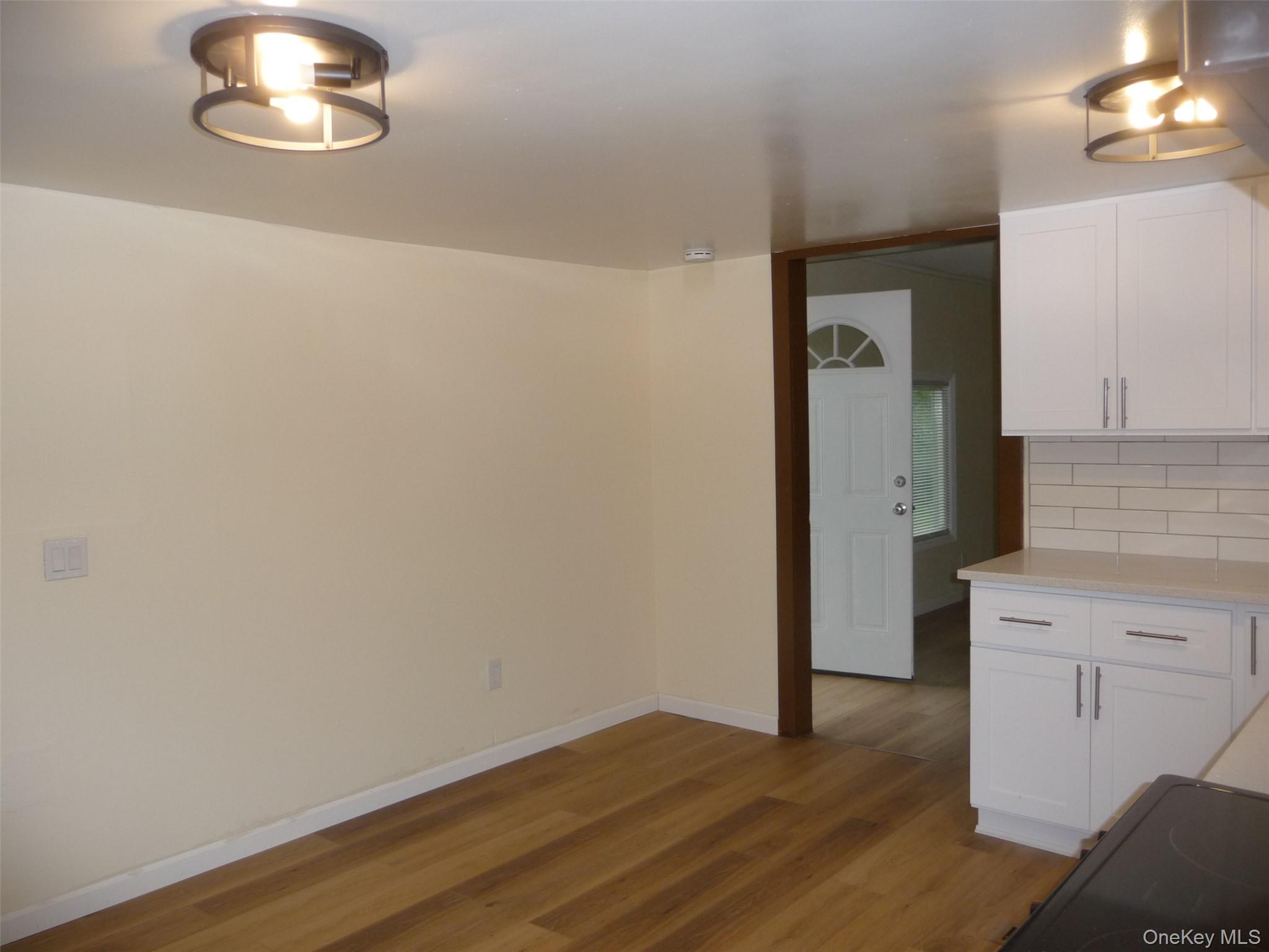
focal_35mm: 28
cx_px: 634
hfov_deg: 63.4
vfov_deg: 49.7
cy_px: 476
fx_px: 1026
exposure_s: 1/30
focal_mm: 4.7
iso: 160
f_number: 3.3
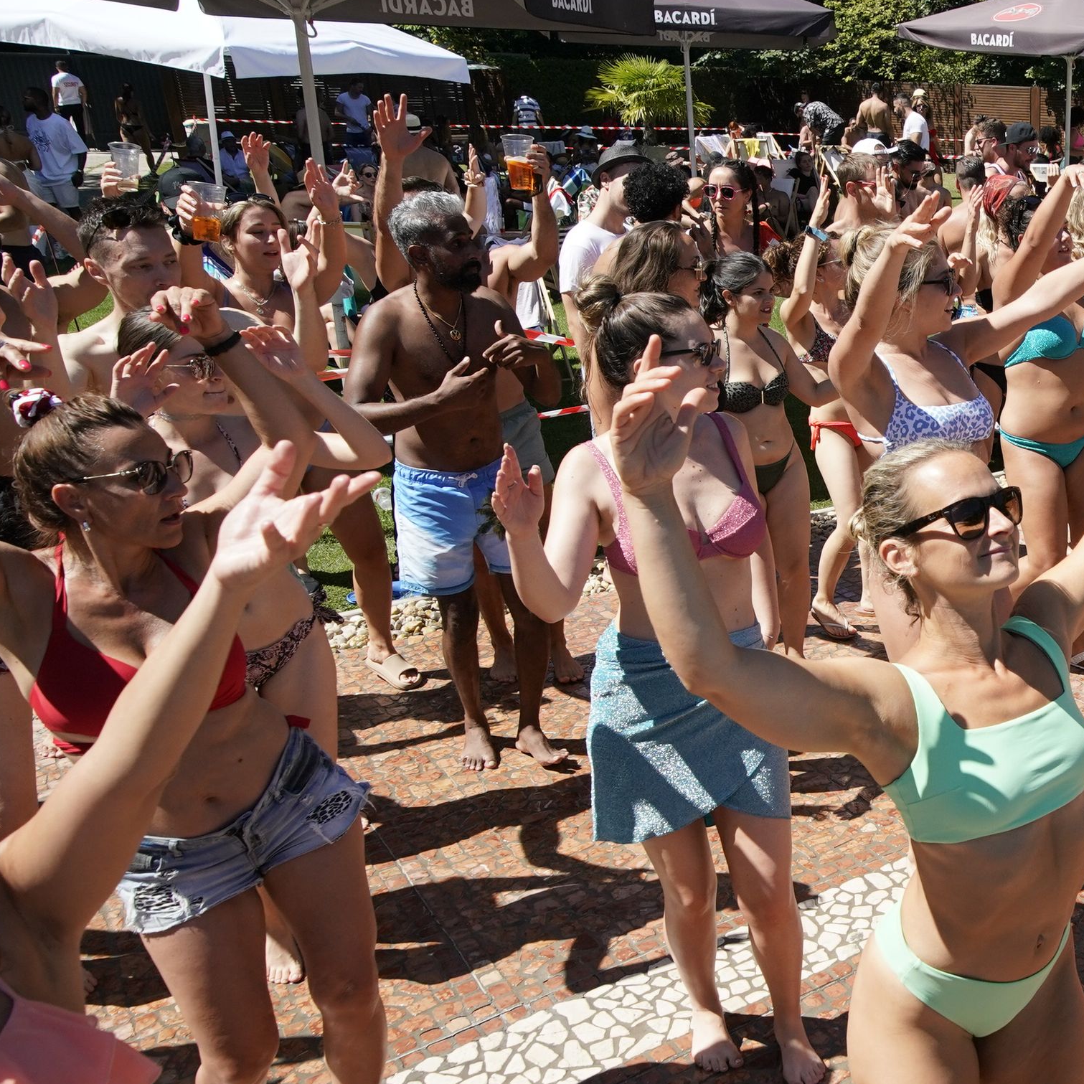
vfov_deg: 45.9
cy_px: 627
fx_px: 1275
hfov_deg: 38.1
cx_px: 1197
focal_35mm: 36
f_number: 7.1
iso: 640
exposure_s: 1/1250
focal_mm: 16
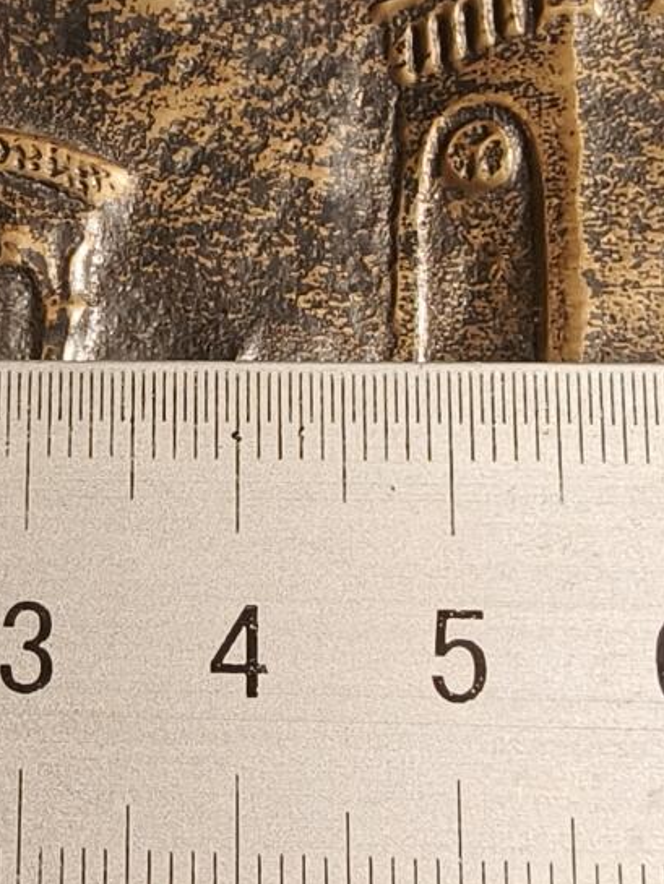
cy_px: 678
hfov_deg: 19.4
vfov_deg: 25.3
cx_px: 359
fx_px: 1943
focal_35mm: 76
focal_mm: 2.32
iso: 200
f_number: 2
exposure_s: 1/100
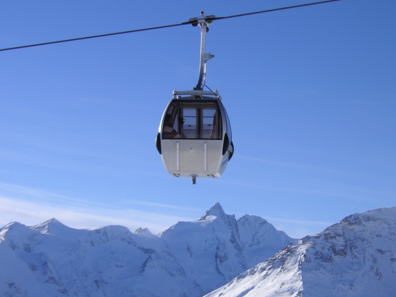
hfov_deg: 23.8
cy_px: 148
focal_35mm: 82
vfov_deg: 18.0
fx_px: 938
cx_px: 198
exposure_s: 1/750
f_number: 4.6
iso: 50
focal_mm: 13.6
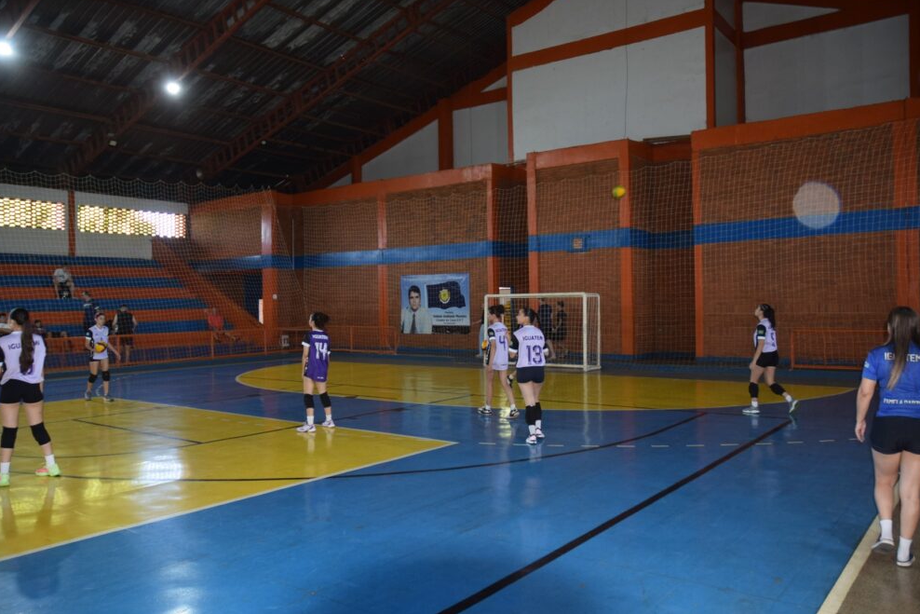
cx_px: 466
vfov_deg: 46.4
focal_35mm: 28
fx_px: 716
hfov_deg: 65.5
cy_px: 296
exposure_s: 1/60
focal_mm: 18
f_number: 3.5
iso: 800
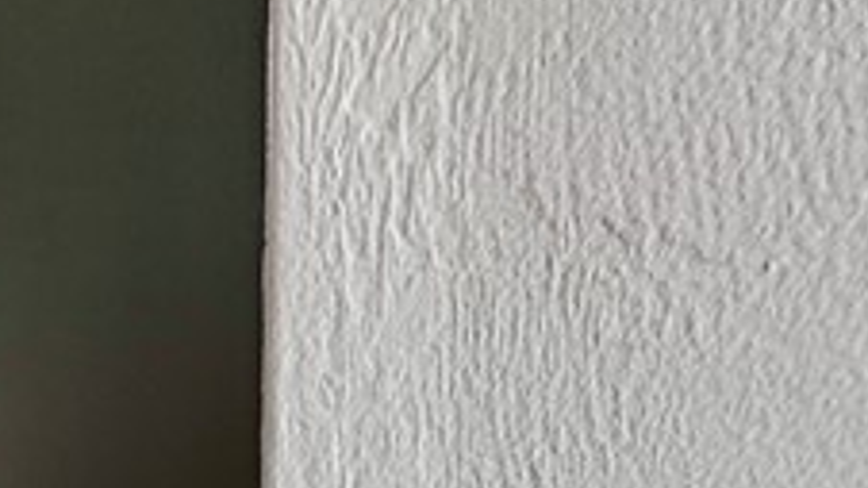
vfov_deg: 11.4
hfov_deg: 22.0
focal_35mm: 69
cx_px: -607
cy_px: 1414
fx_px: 1588
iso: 50
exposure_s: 1/120
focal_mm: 2.22
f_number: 2.2
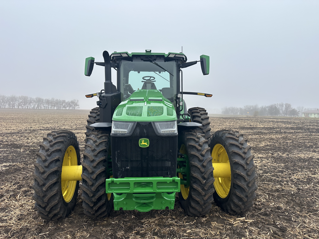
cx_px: 160
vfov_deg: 56.8
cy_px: 120
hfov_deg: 71.6
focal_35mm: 24
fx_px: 221
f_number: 1.78
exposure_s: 1/999
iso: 80
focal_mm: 6.86
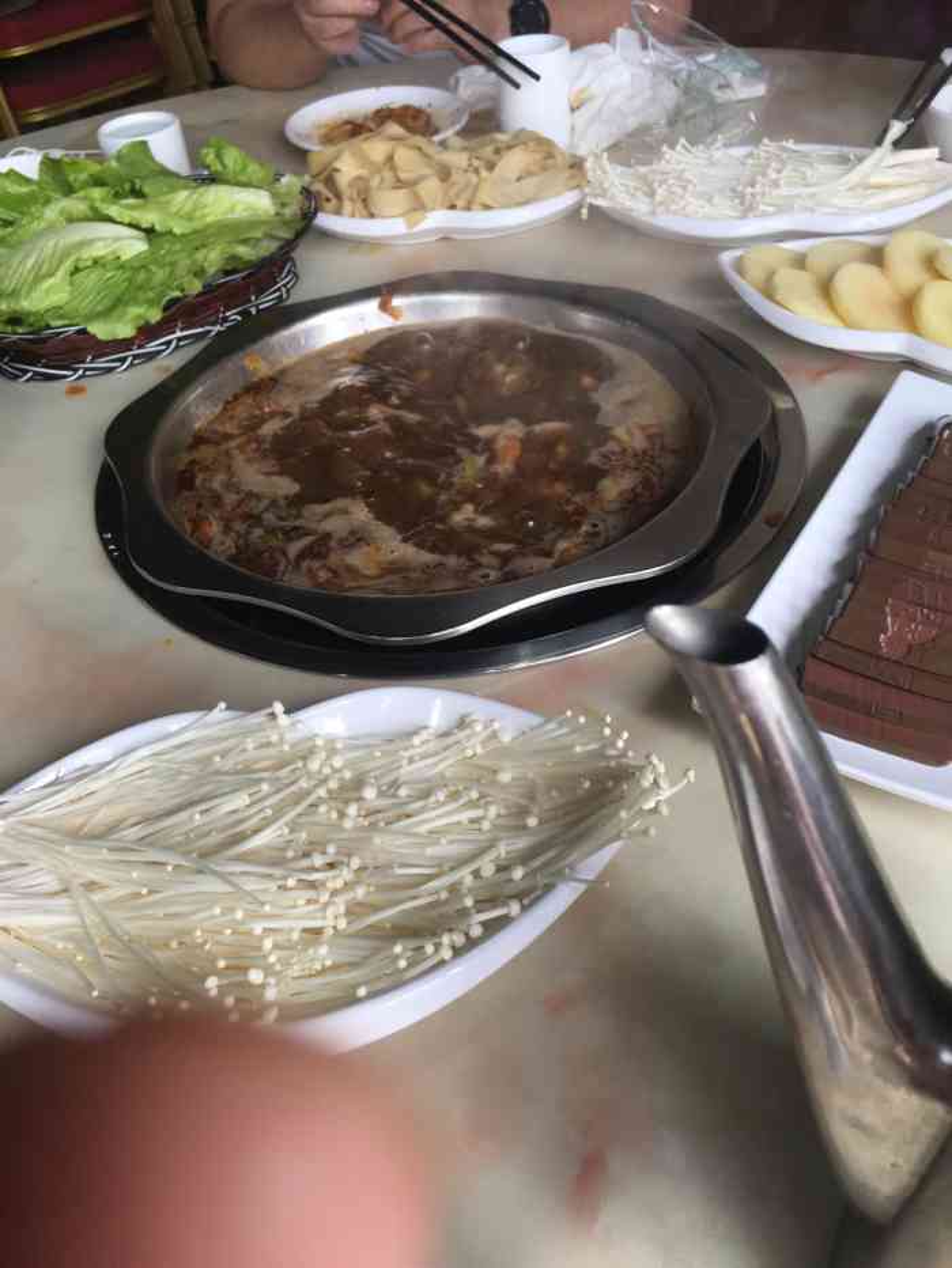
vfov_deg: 61.7
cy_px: 634
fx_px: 1063
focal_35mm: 29
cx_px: 476
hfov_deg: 48.2
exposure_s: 1/100
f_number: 2.2
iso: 32
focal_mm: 4.15
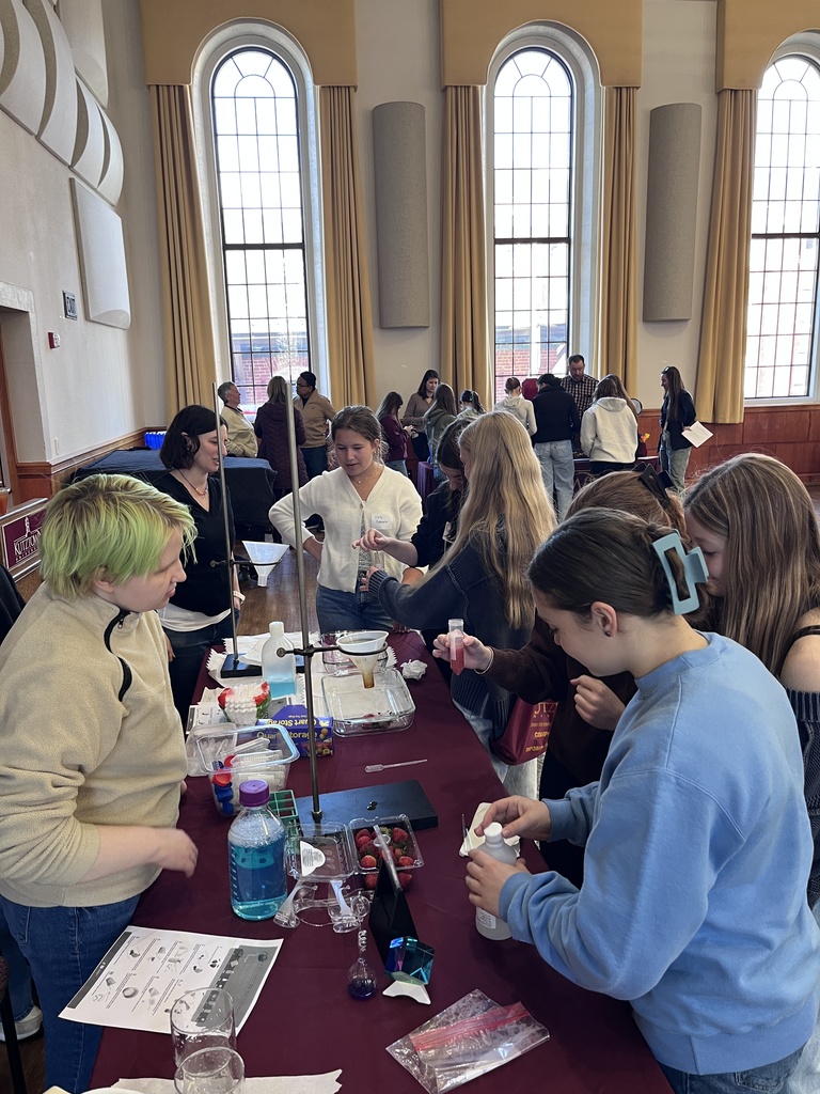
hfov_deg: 53.1
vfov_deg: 67.3
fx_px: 821
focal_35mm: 26
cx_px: 410
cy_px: 547
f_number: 1.6
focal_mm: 5.1
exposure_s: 1/60
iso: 125
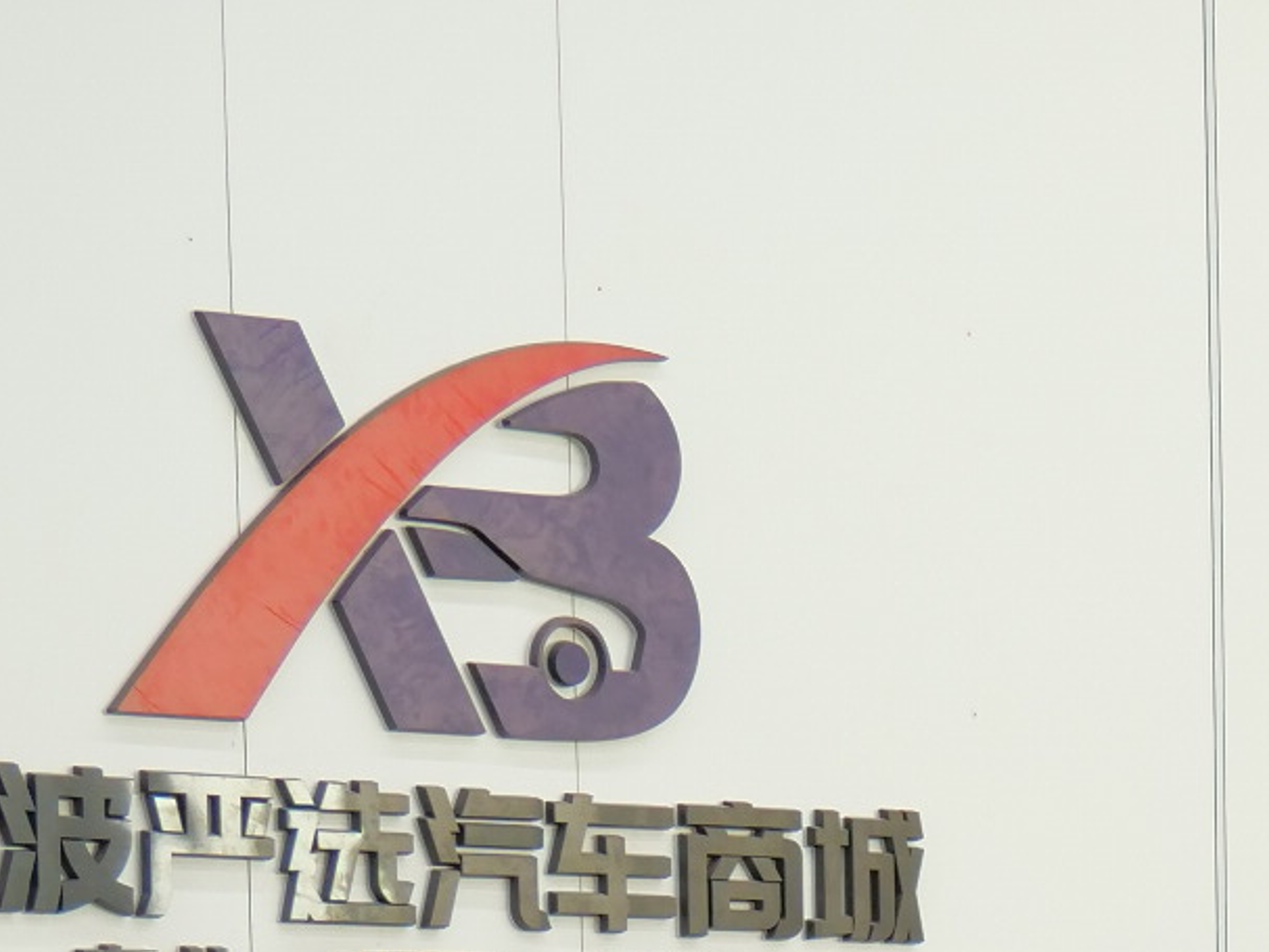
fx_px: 6341
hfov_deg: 10.7
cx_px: 2300
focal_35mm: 173
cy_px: 1820
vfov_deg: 8.2
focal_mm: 20
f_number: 4.1
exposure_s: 1/15
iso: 320
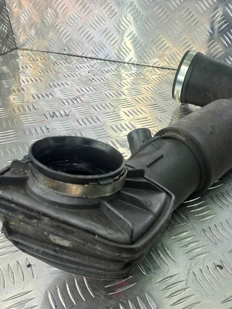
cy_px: 169
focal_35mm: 37
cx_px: 152
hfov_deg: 38.3
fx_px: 331
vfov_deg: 50.1
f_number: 1.8
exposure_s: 1/50
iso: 40
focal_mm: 4.6
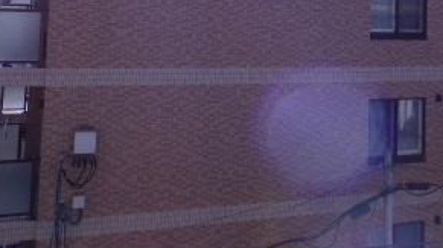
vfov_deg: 22.8
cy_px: -52
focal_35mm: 48
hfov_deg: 42.9
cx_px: 234
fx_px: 563
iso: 100
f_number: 4.5
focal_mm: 3.58
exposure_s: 1/1600
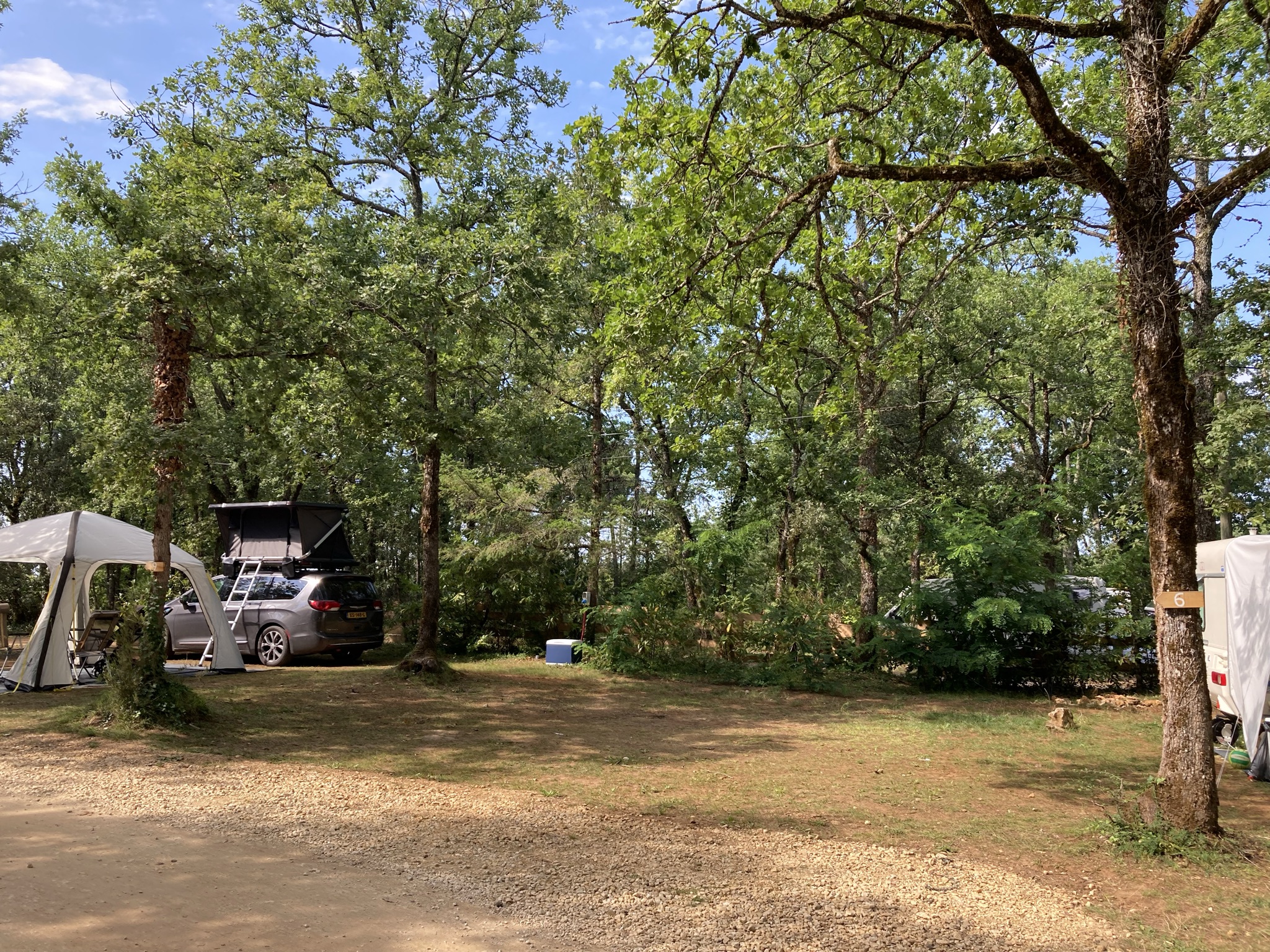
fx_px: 1027
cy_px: 476
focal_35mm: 28
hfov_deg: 63.4
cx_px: 635
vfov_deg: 49.7
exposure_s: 1/398
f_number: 1.8
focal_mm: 3.99
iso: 20
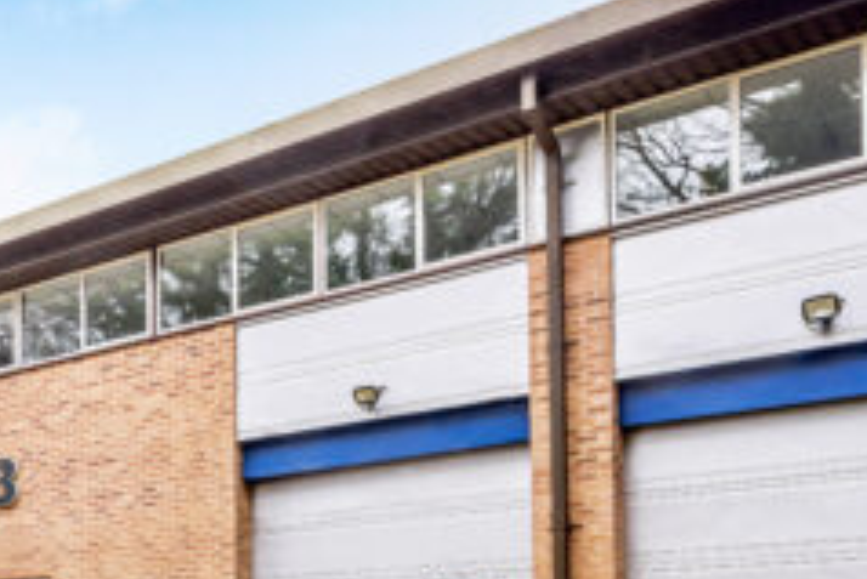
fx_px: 699
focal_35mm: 29
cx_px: 120
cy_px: 541
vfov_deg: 40.9
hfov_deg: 56.7
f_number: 8
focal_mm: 10
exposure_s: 1/30
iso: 100
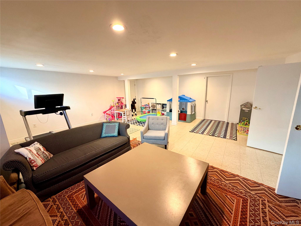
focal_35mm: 14
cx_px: 150
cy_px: 113
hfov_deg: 102.1
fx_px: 122
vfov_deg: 85.7
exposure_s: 1/60
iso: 250
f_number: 2.2
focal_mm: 2.22
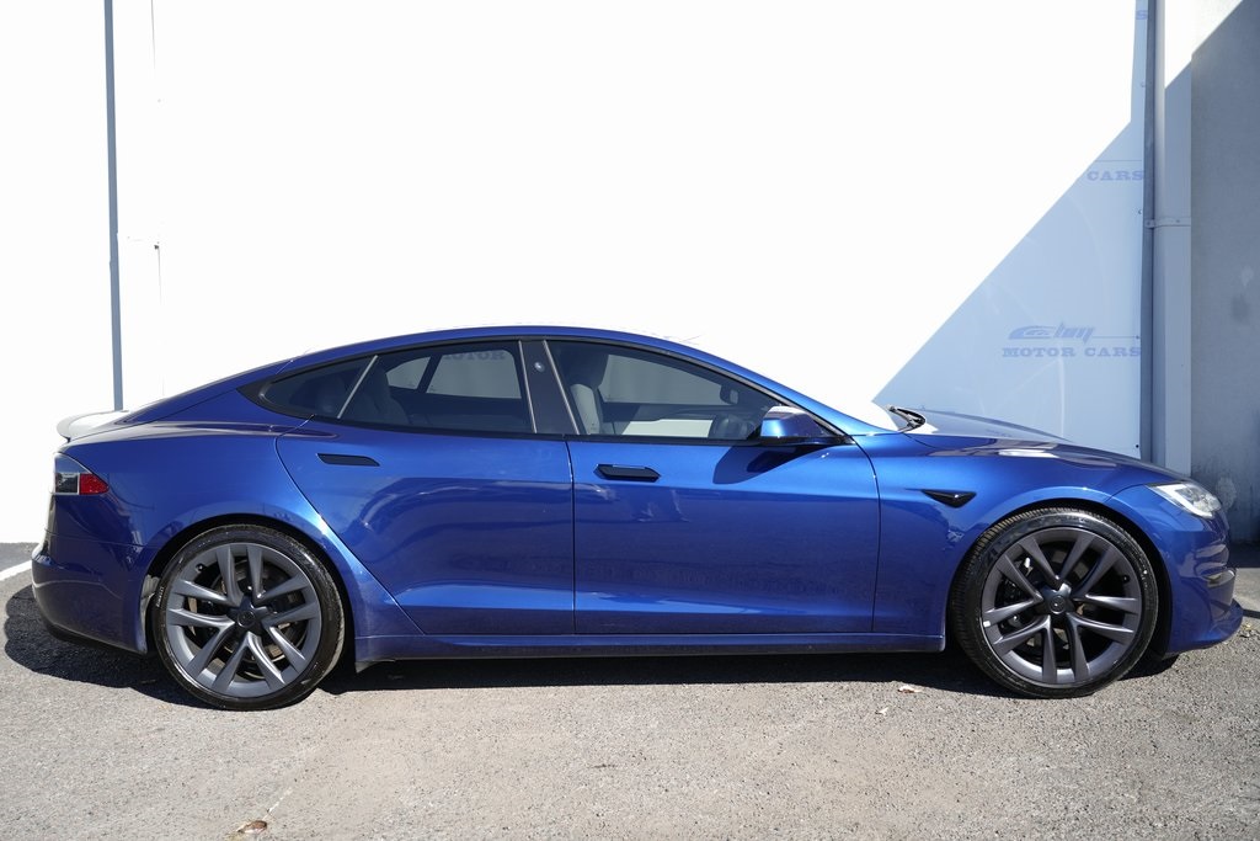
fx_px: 1120
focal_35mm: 32
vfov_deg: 41.1
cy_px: 420
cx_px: 630
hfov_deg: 58.7
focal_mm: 32
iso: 64
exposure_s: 1/250
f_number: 4
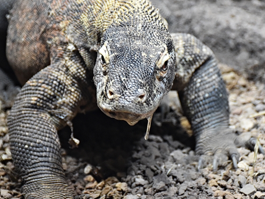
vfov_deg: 6.7
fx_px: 1699
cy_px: 76
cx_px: 160
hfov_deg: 8.9
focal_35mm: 222
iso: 1400
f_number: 5
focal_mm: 75
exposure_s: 1/60
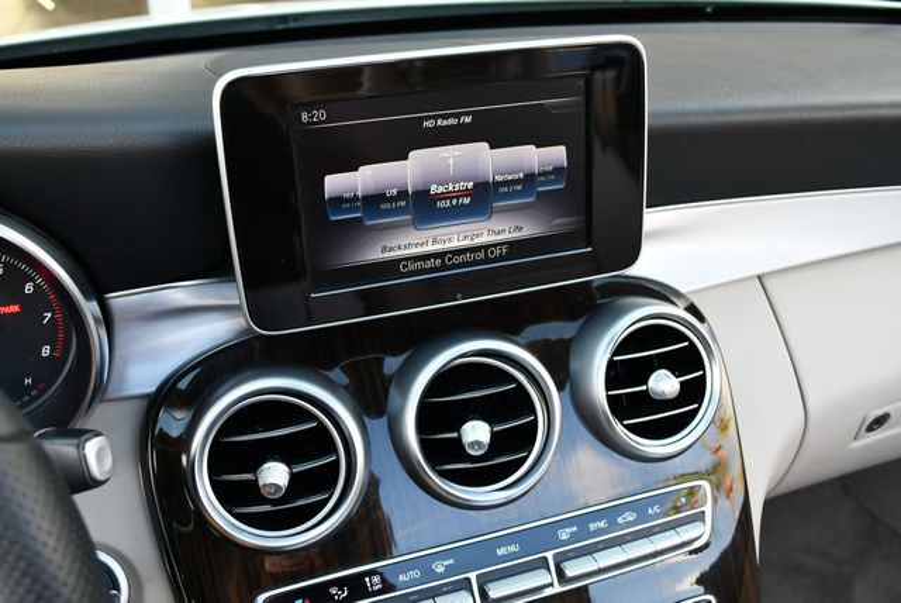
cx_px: 450
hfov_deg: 53.1
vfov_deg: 36.9
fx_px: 902
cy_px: 302
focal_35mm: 36
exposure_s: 1/250
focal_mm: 18
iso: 400
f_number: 3.5
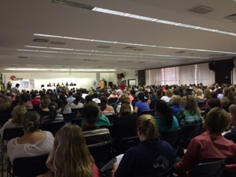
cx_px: 118
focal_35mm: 29
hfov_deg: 61.7
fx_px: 198
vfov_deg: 48.2
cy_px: 88
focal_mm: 4.15
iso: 125
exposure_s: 1/30
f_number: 2.2
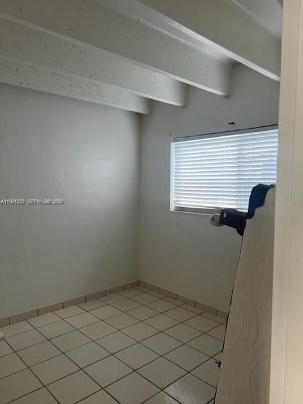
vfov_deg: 67.3
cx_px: 152
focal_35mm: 26
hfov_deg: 53.1
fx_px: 303
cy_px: 202
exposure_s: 1/63
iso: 125
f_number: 1.5
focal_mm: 5.7
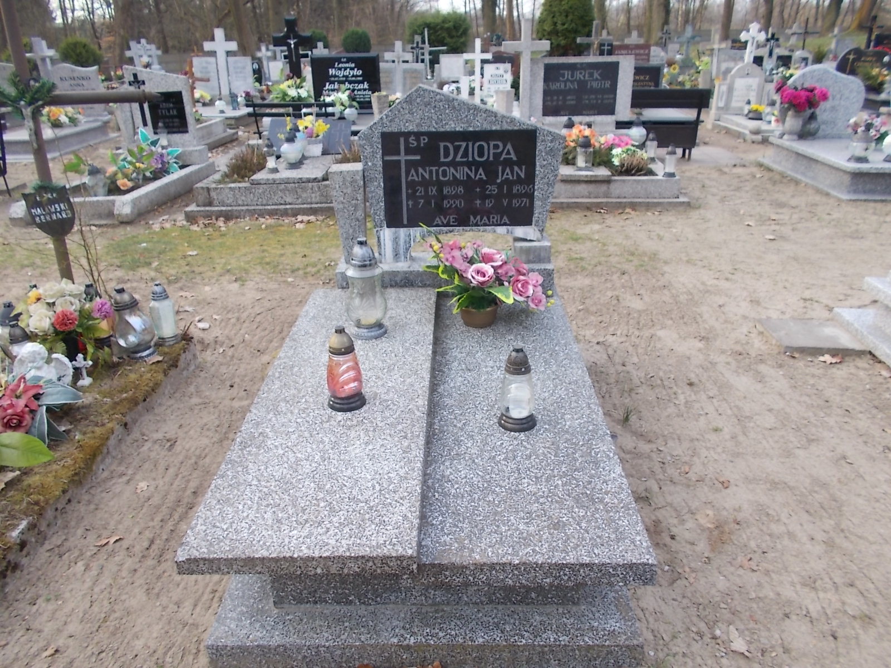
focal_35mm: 26
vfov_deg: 53.1
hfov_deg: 67.3
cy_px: 334
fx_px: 669
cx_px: 446
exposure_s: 1/160
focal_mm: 4.6
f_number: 3.2
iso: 80
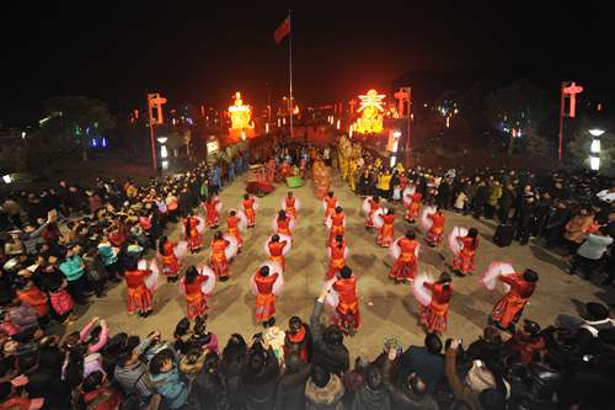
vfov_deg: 90.0
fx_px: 205
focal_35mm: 12
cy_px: 205
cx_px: 308
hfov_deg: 112.6
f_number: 4.5
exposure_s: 1/8
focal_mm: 12
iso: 800
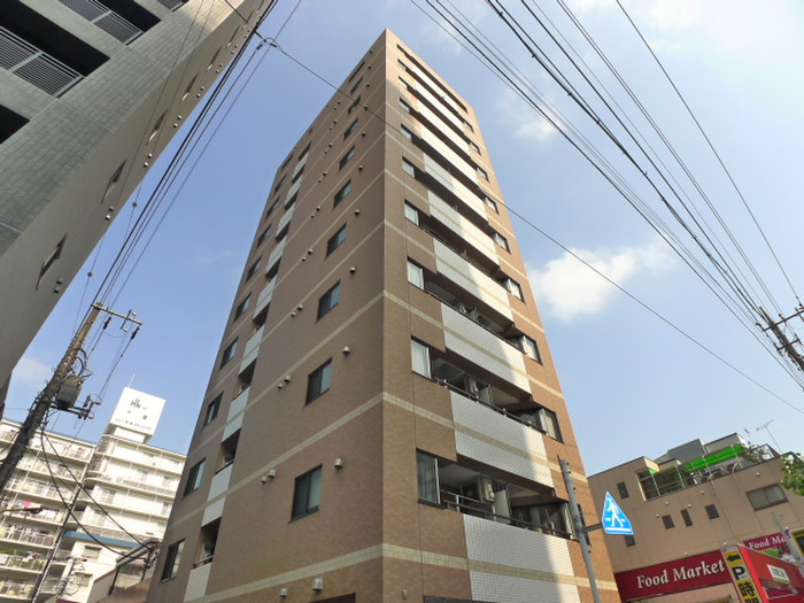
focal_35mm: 24
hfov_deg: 71.6
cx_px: 402
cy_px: 302
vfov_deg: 56.8
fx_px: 557
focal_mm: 5.1
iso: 400
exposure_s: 1/640
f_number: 4
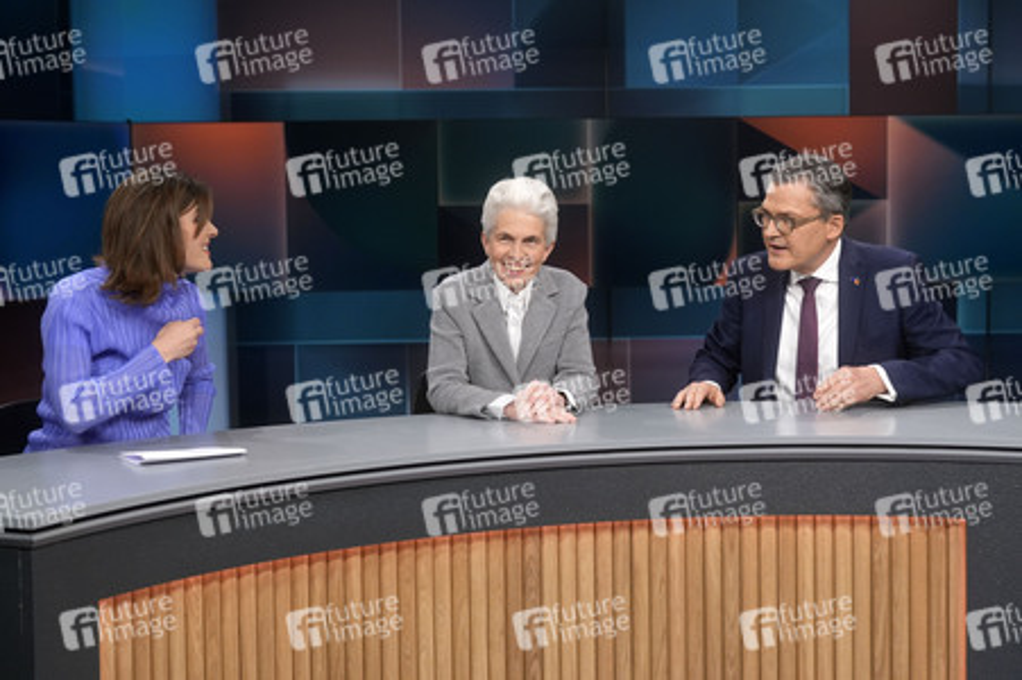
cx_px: 511
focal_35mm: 45
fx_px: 1277
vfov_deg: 29.8
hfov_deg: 43.6
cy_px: 340
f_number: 2.2
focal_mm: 30
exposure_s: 1/320
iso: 640
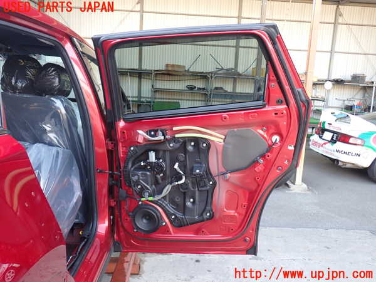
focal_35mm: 30
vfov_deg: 46.8
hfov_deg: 60.0
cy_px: 141
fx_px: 326
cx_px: 188
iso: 160
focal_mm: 5.4
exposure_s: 1/60
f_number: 2.3
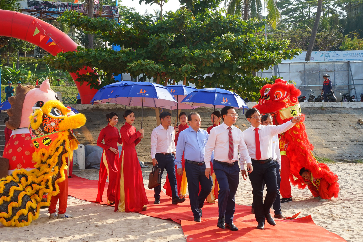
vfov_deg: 21.9
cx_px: 181
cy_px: 123
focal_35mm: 62
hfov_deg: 32.4
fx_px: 625
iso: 800
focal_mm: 61
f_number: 10
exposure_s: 1/500
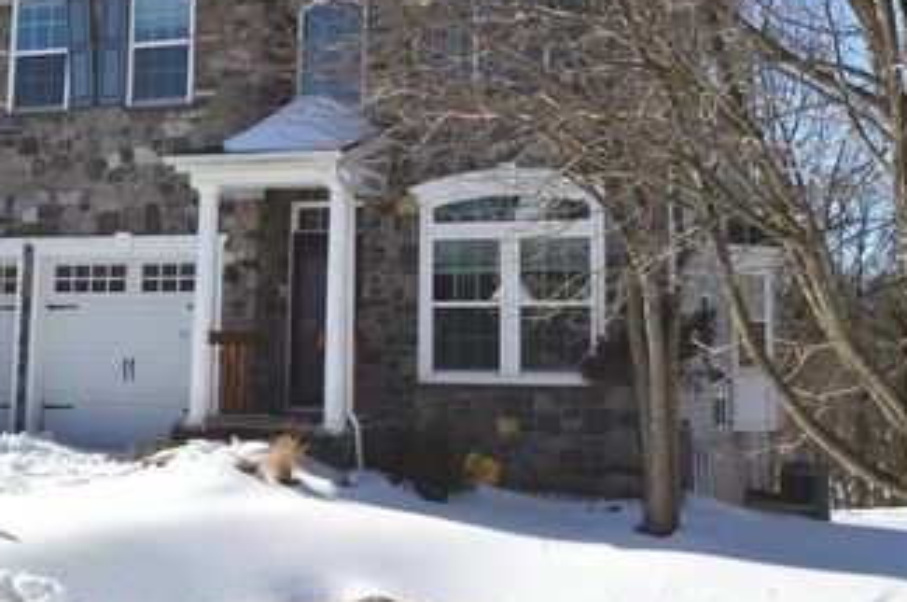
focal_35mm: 51
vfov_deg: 26.1
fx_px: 1283
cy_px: 158
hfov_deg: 38.8
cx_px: 386
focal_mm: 22
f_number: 11
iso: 360
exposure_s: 1/500
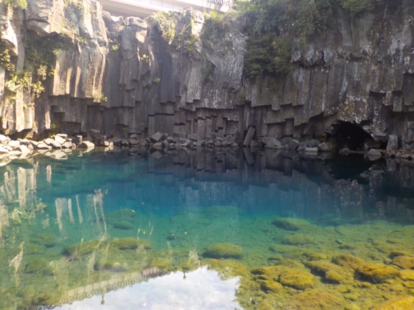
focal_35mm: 30
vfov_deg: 46.8
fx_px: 359
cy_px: 155
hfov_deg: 60.0
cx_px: 207
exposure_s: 1/100
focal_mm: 4.1
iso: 125
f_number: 3.3
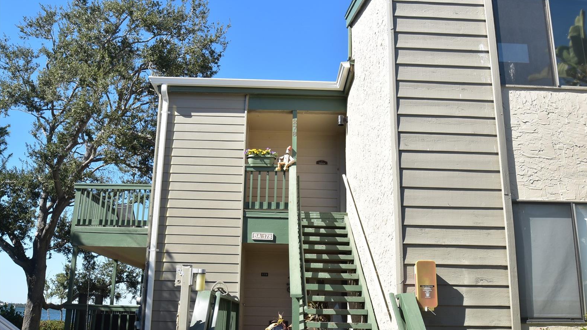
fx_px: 498
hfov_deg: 61.0
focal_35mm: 32
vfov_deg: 36.7
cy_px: 174
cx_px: 298
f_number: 11
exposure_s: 1/500
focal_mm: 20
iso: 400
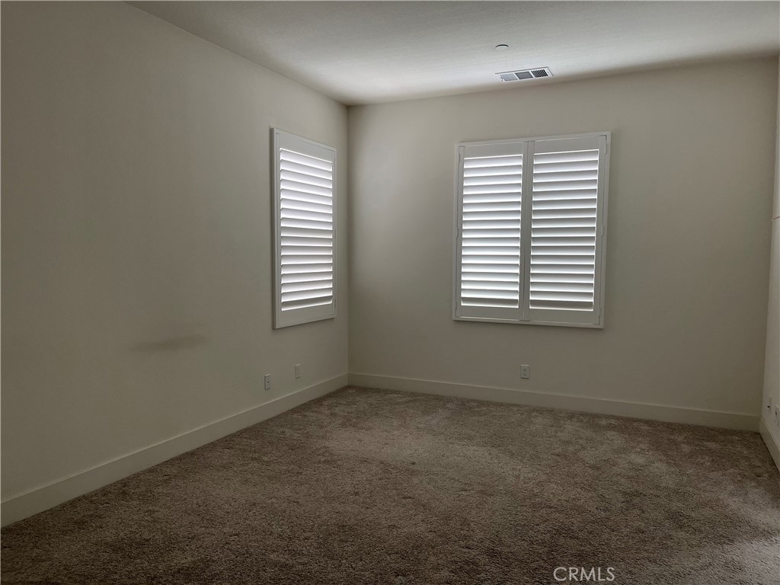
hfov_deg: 67.3
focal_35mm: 26
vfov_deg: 53.1
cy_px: 292
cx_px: 390
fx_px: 586
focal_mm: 5.1
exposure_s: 1/121
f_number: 1.6
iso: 125
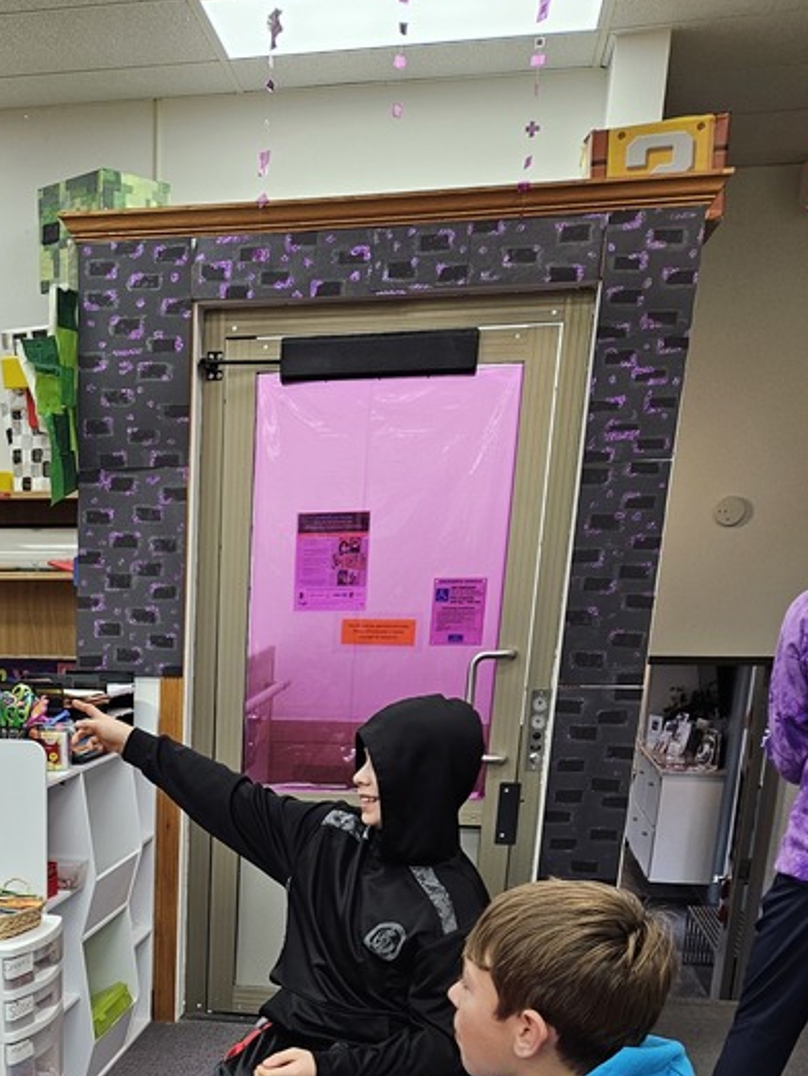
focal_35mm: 45
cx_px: 74
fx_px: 1399
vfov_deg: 38.3
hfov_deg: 30.7
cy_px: 1023
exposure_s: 1/120
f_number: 1.8
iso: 100
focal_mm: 5.4
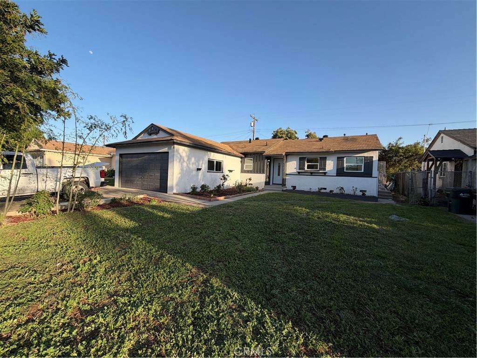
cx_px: 238
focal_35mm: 14
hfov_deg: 102.1
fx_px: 193
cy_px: 179
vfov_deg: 85.7
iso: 40
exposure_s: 1/590
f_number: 2.2
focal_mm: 2.22
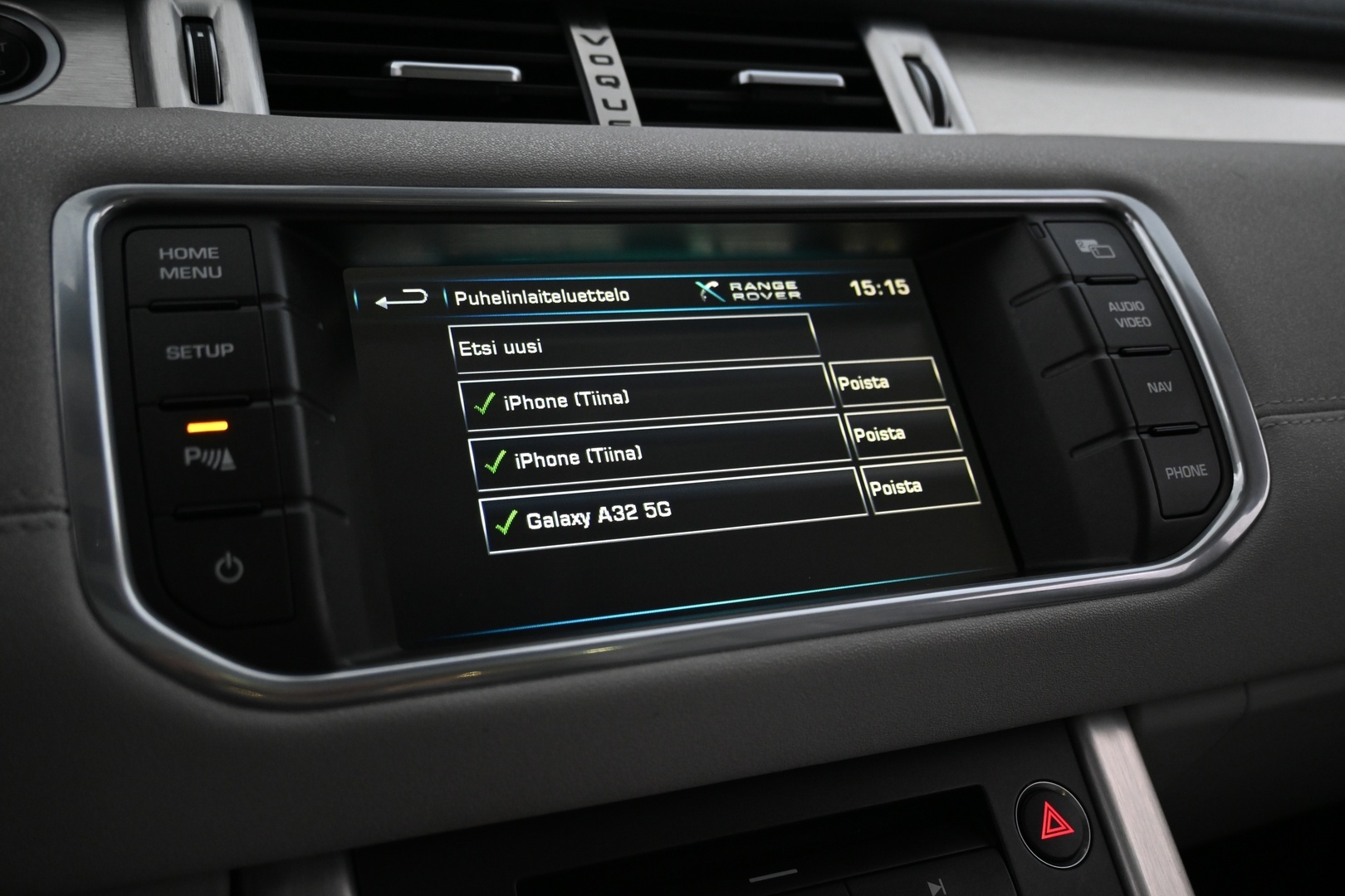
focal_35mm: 33
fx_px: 1233
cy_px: 448
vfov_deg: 40.0
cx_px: 672
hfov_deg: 57.2
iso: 1400
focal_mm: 22
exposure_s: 1/40
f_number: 4
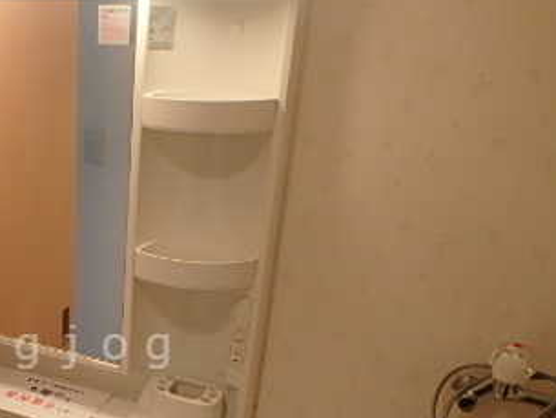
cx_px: 55
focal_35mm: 44
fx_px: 707
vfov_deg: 31.8
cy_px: 347
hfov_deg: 39.8
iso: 200
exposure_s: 1/50
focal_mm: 3.7
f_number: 3.5
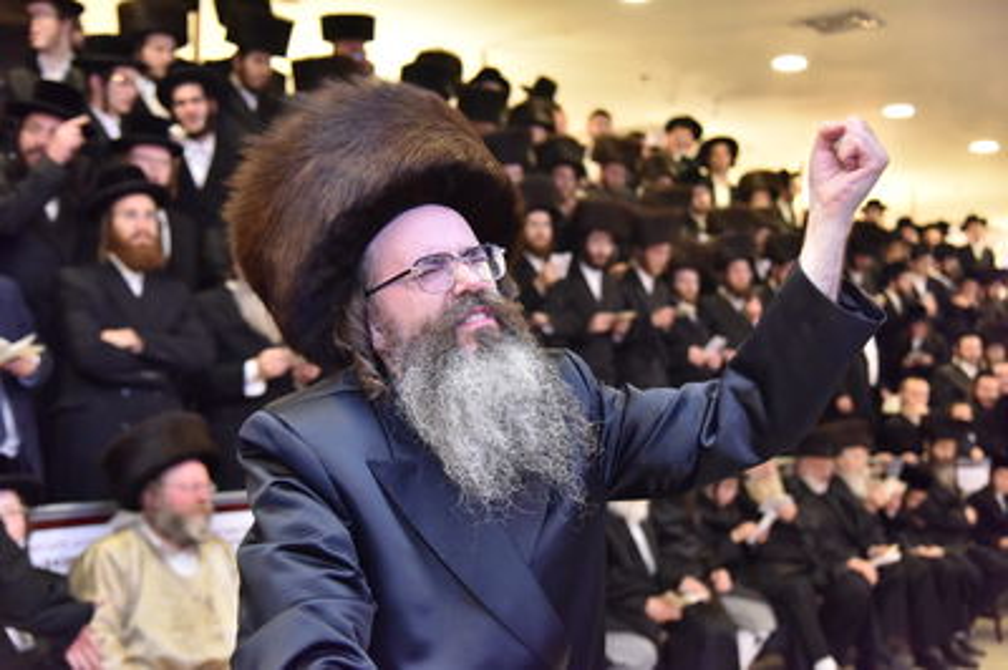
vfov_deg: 28.0
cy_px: 335
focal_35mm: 48
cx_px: 504
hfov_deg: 41.1
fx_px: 1343
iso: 2500
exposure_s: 1/125
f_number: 4
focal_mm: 48
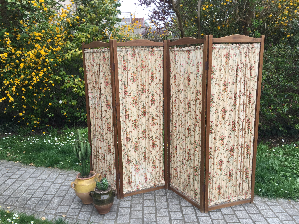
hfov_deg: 61.7
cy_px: 112
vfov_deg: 48.2
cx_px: 150
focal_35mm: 29
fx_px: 250
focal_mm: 4.15
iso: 32
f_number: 2.2
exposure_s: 1/444
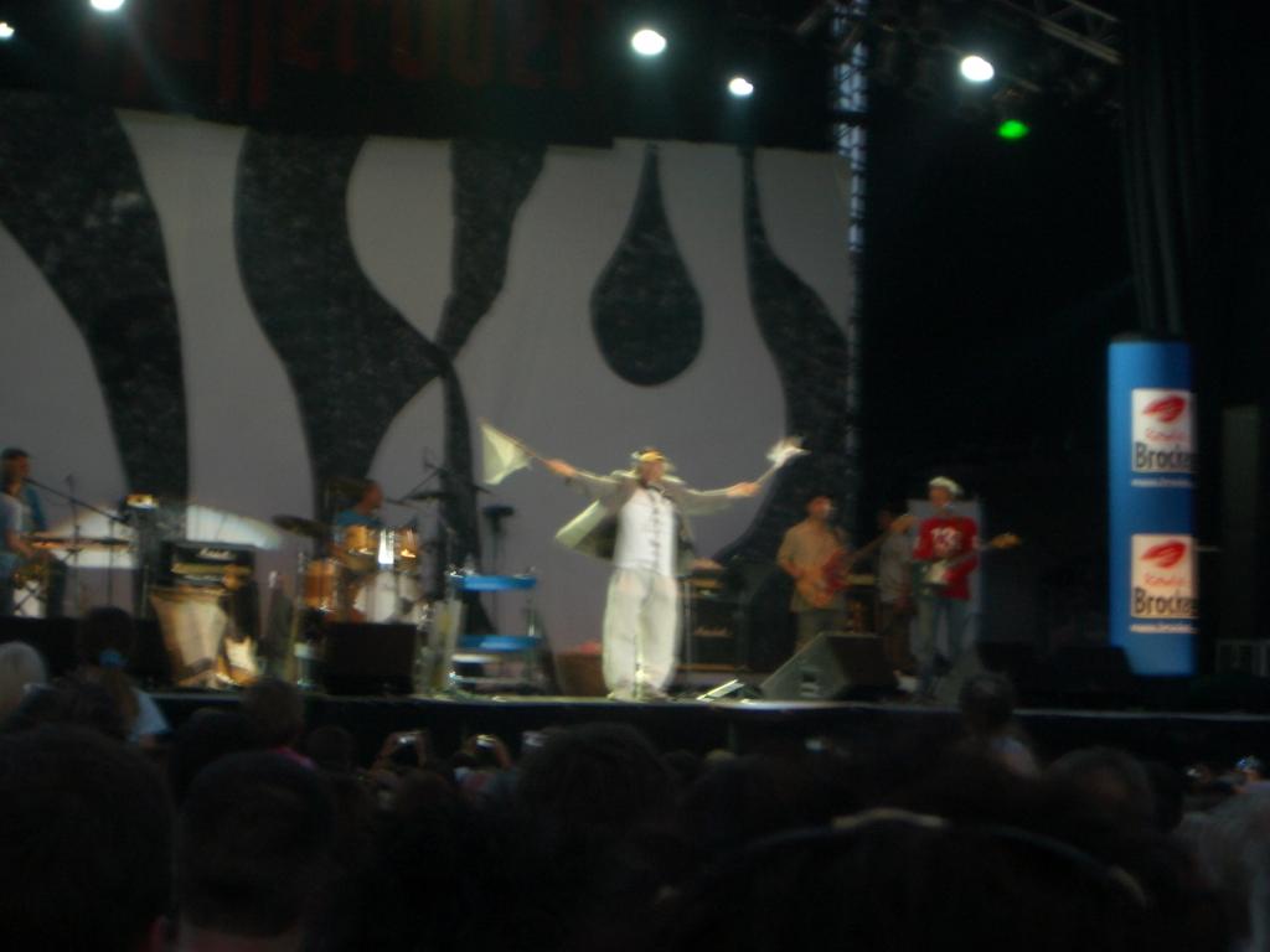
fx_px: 3852
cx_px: 635
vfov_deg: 14.1
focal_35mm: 105
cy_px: 476
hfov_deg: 18.7
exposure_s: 1/8
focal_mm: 17.4
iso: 50
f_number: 4.8
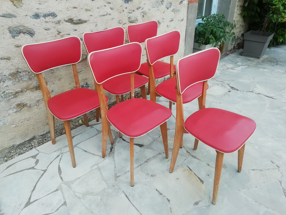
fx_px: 215
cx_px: 143
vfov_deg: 53.1
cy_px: 108
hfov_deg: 67.3
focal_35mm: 26
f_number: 2.2
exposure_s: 1/60
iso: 50
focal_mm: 3.46
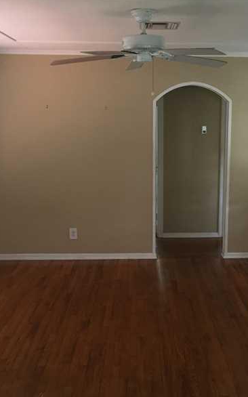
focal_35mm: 42
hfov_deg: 30.4
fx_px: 454
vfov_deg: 47.2
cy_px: 200
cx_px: 158
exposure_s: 1/30
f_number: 2.2
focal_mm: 4.15
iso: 100
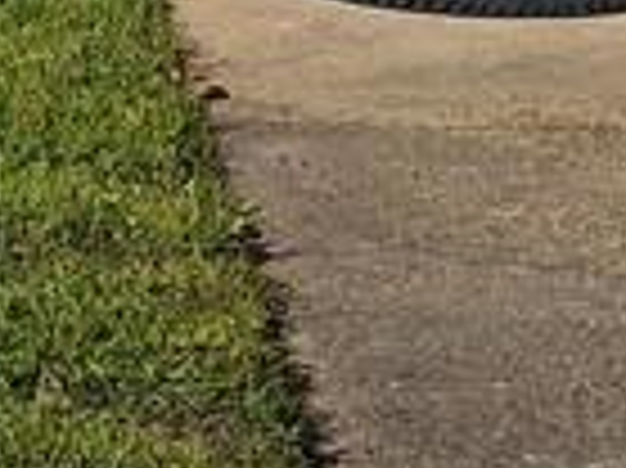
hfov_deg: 11.1
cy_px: -1238
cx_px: -347
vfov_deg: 7.1
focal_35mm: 170
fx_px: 3072
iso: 40
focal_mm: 5.54
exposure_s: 1/4878
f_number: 1.8
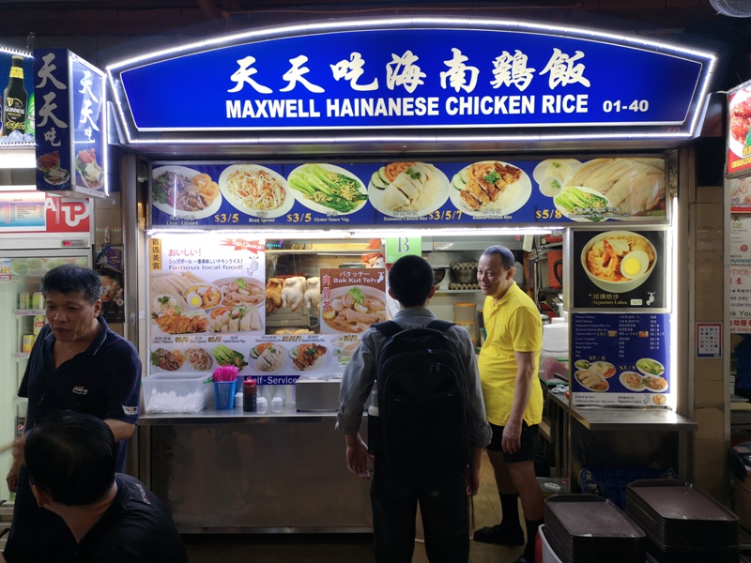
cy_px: 282
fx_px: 586
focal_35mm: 27
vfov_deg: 51.4
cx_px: 376
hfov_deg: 65.3
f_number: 1.8
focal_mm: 3.95
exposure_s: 1/100
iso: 80
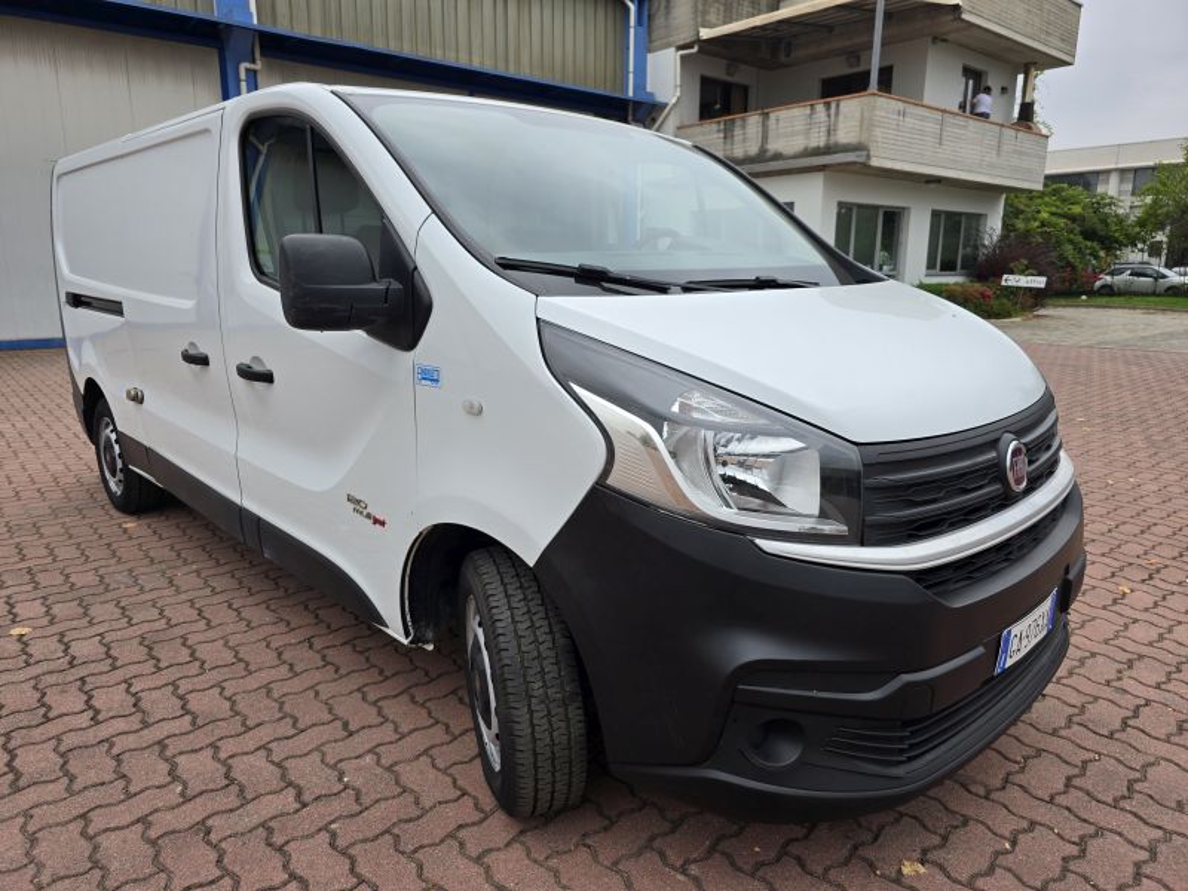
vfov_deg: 58.9
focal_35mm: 23
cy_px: 446
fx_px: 789
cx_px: 594
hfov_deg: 73.9
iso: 20
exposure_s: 1/180
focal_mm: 6.3
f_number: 1.7
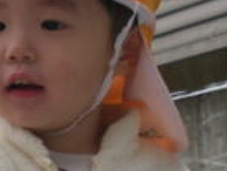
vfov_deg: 9.7
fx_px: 1004
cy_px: 115
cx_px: 43
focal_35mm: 153
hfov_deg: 12.8
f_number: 3.5
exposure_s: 1/317
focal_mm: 6.3
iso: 64
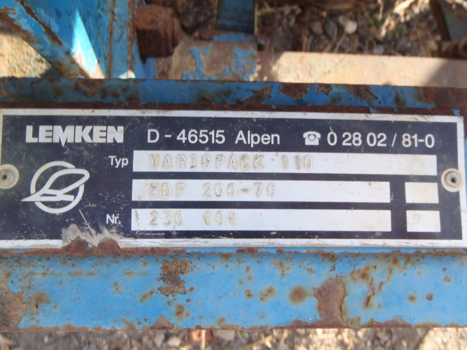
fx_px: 378
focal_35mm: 28
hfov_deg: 63.4
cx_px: 234
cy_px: 175
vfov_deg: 49.7
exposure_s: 1/50
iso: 64
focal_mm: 5
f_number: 5.6
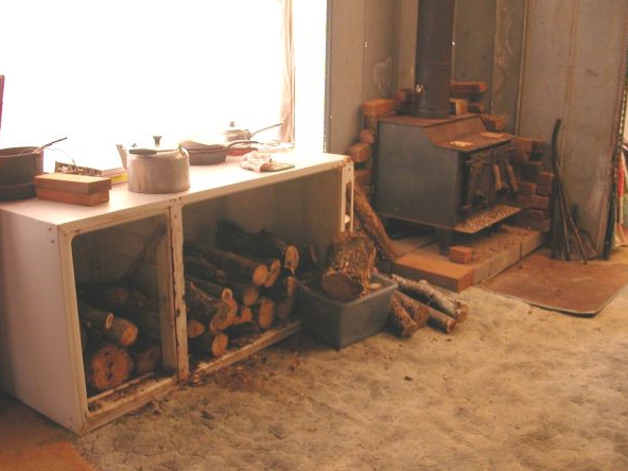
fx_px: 726
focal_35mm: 40
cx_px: 293
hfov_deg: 46.8
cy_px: 251
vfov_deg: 35.9
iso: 100
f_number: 2.7
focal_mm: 5.6
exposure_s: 1/42.2
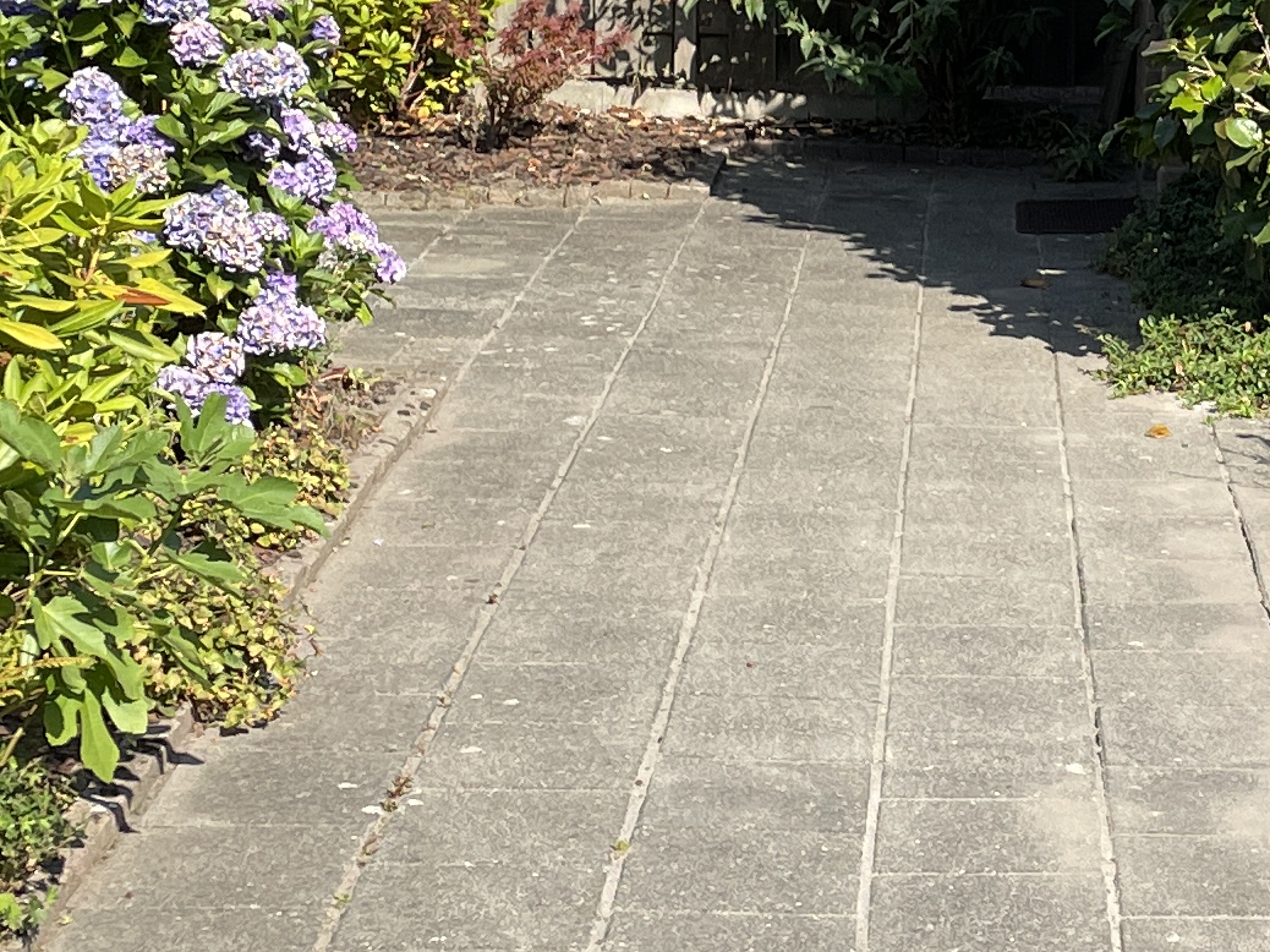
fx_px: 3705
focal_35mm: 101
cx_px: 1250
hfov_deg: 19.0
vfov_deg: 14.6
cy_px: 210
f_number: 1.6
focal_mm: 4.2
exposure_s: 1/1984
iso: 32
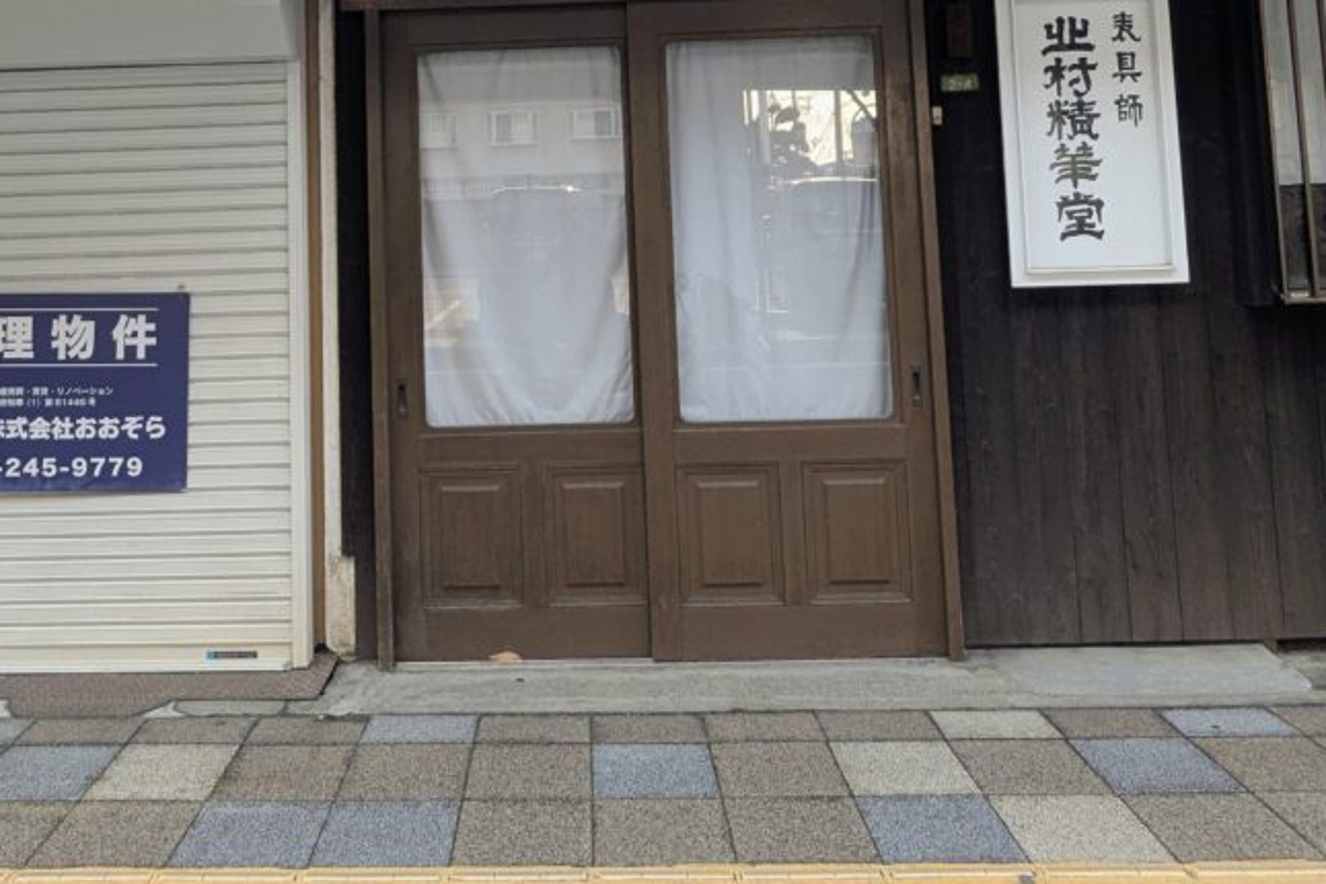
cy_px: 115
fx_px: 1215
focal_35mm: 33
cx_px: 541
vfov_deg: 37.7
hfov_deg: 56.9
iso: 57
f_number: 2.2
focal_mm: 2.35
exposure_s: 1/120
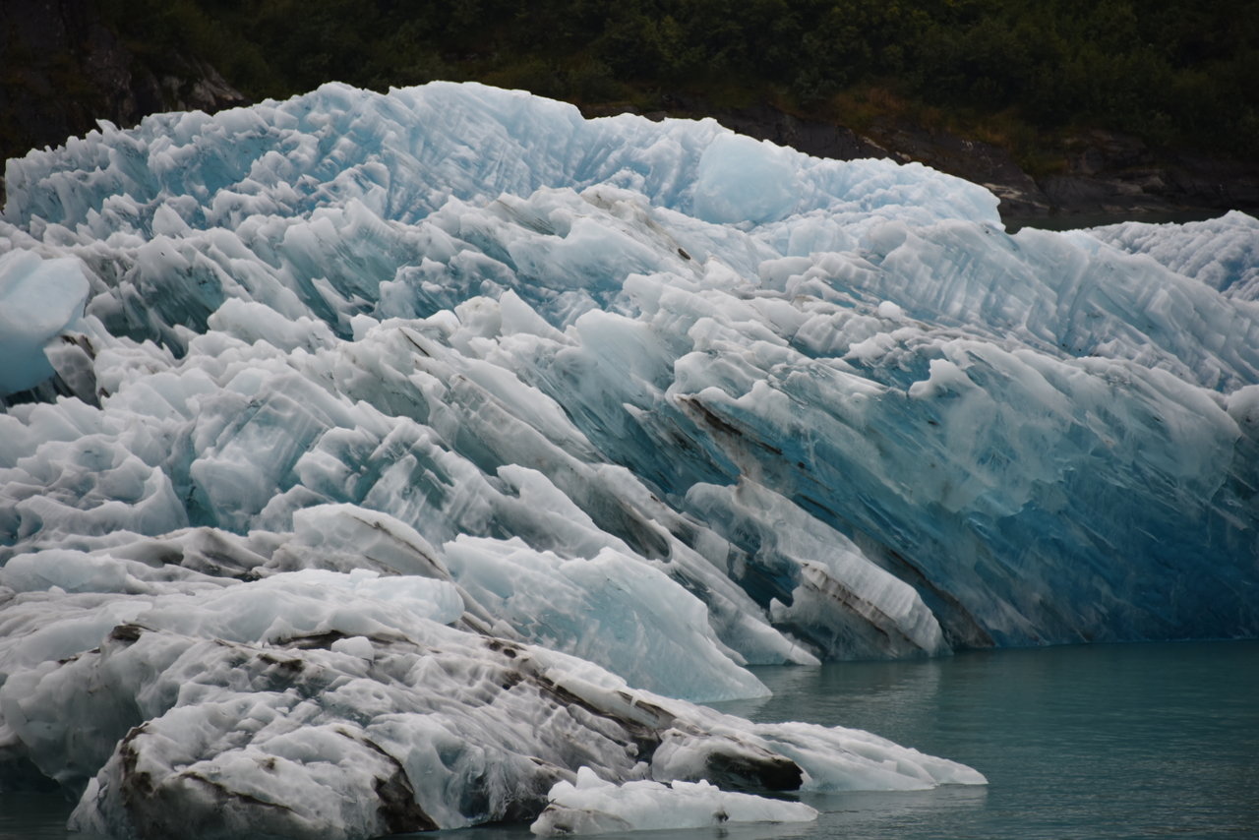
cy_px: 420
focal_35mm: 250
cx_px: 630
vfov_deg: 5.5
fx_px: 8744
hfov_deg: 8.2
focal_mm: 250
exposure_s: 1/500
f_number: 5.6
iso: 500
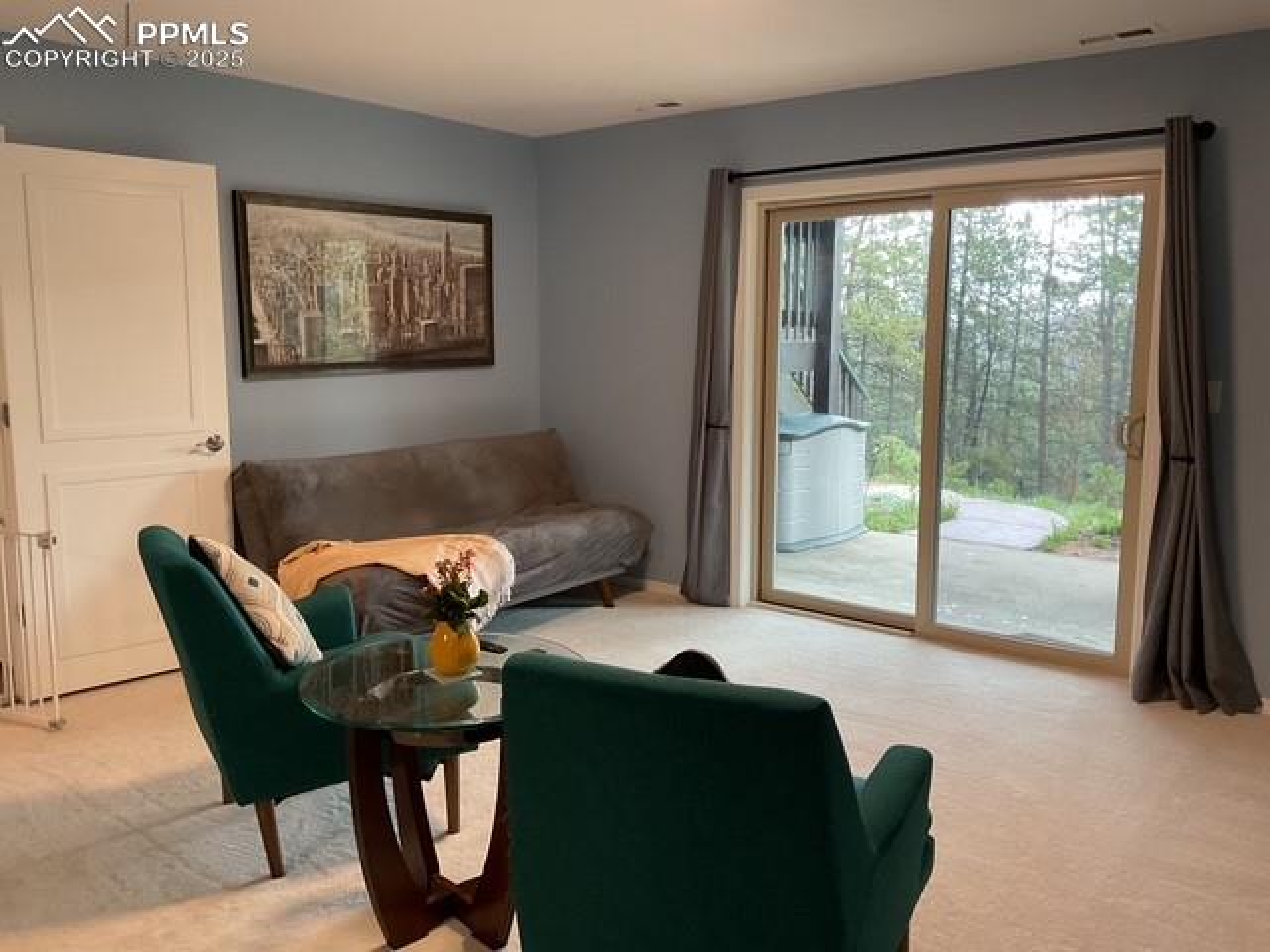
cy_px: 476
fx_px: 1064
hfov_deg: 61.7
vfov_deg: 48.2
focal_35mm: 29
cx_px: 635
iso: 100
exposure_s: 1/60
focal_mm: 3
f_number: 1.8
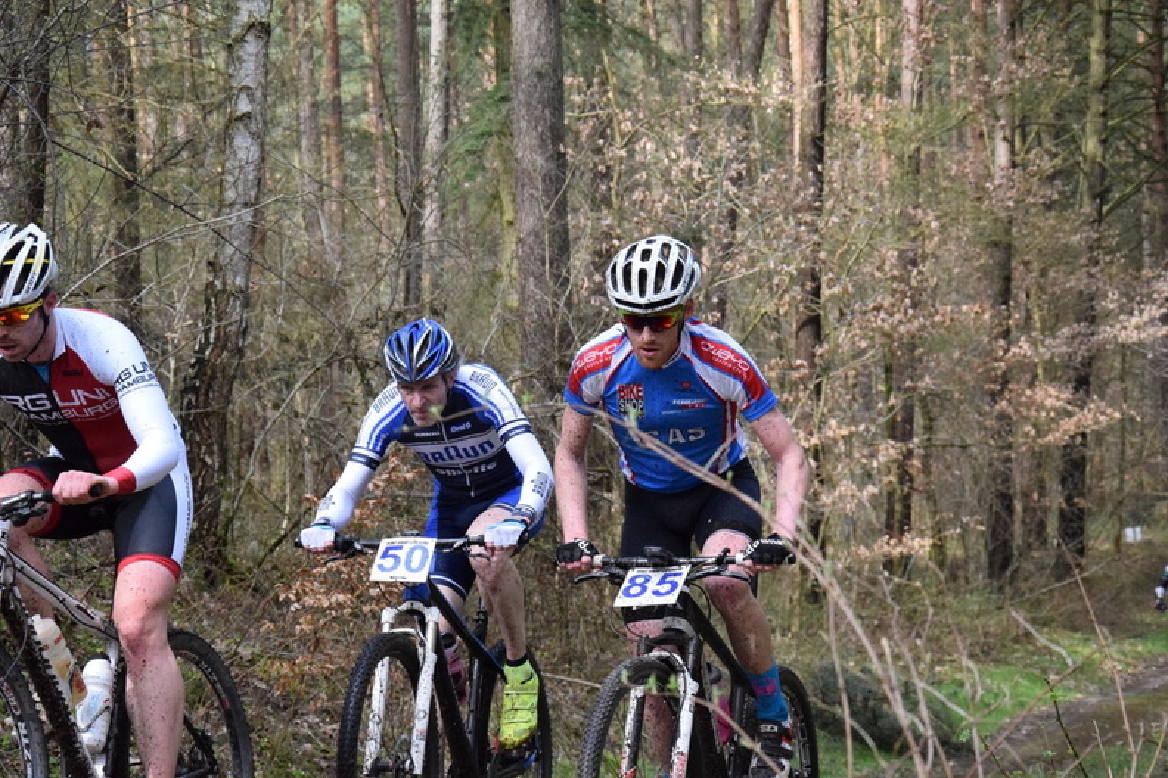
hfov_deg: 19.5
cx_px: 584
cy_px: 389
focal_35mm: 105
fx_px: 3406
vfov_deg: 13.0
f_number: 8
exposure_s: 1/2000
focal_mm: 70
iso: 4000
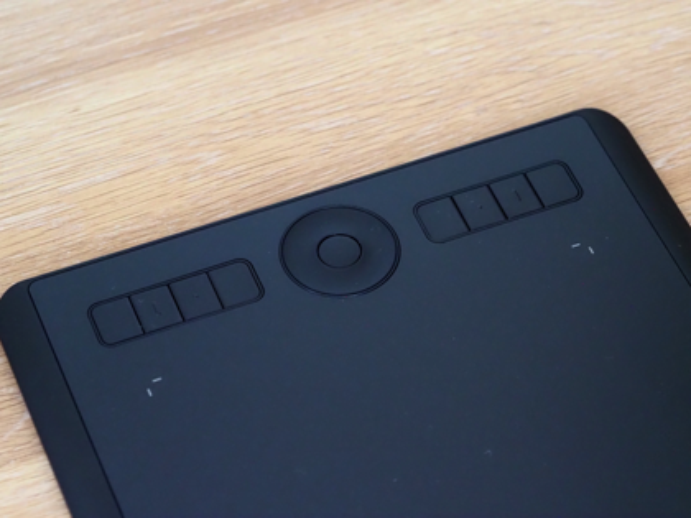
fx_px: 2395
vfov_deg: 12.3
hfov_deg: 16.4
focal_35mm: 120
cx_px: 346
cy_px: 259
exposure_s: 1/40
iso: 6400
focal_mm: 60
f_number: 4.5
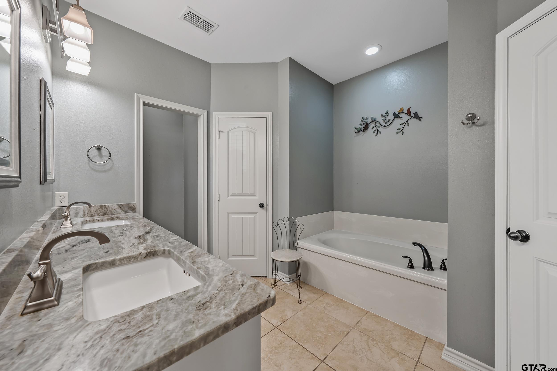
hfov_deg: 108.3
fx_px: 201
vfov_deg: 85.4
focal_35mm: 13
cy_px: 186
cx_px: 278
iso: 800
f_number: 8
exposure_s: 1/13
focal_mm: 13
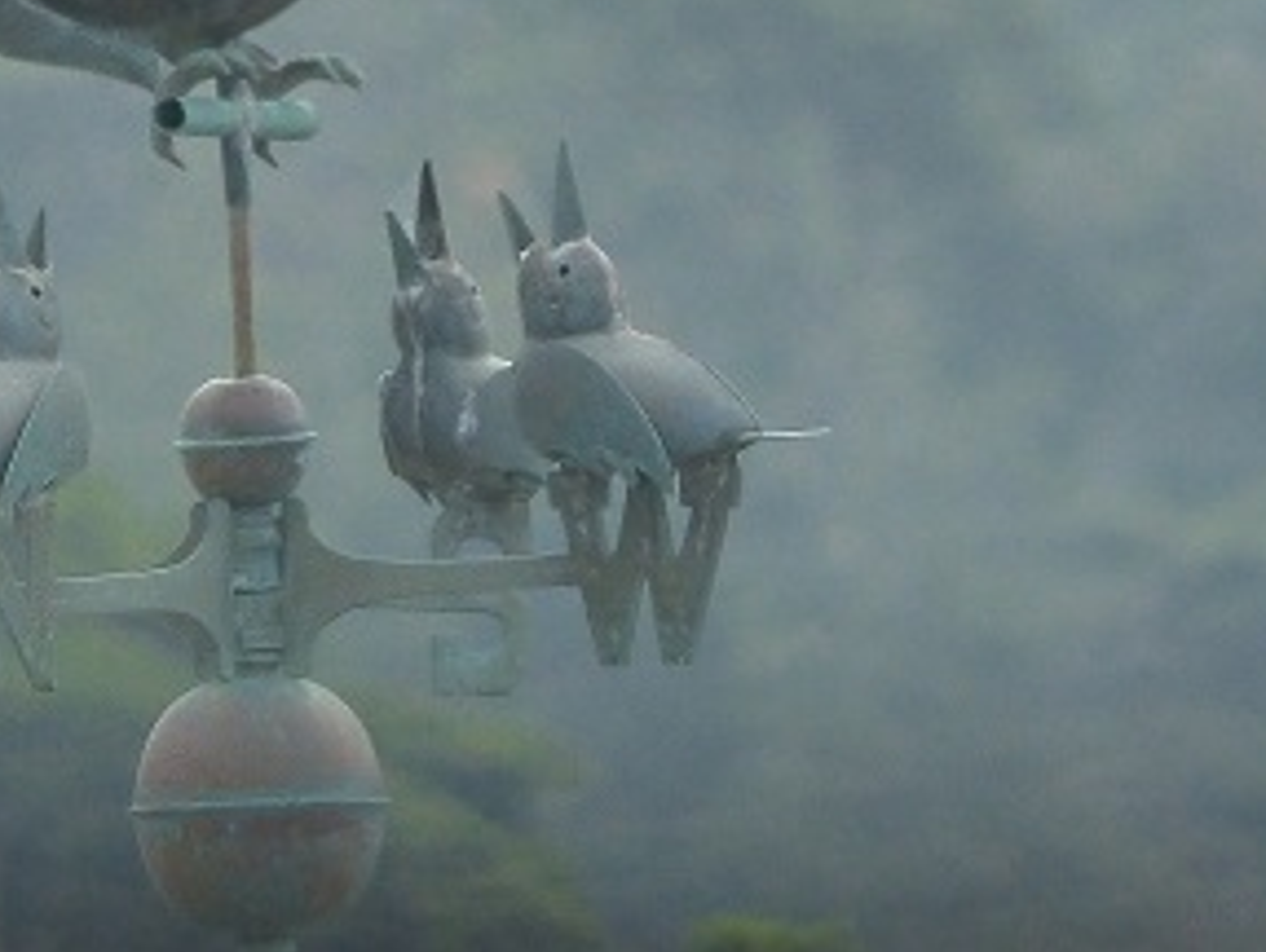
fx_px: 63057
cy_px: 236
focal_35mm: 1722
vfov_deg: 0.9
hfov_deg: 1.2
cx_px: 454
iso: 160
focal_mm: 108
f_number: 5.2
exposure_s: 1/250
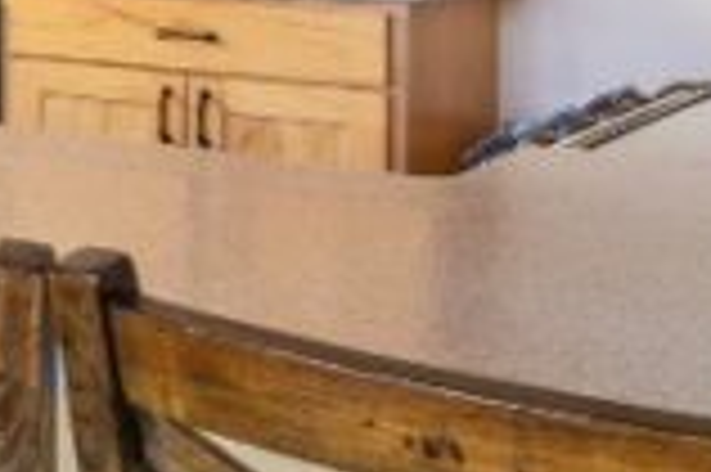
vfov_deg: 12.1
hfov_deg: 13.9
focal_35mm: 107
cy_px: -236
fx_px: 2116
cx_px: -958
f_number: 8
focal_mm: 16.5
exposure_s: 1/10
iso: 400
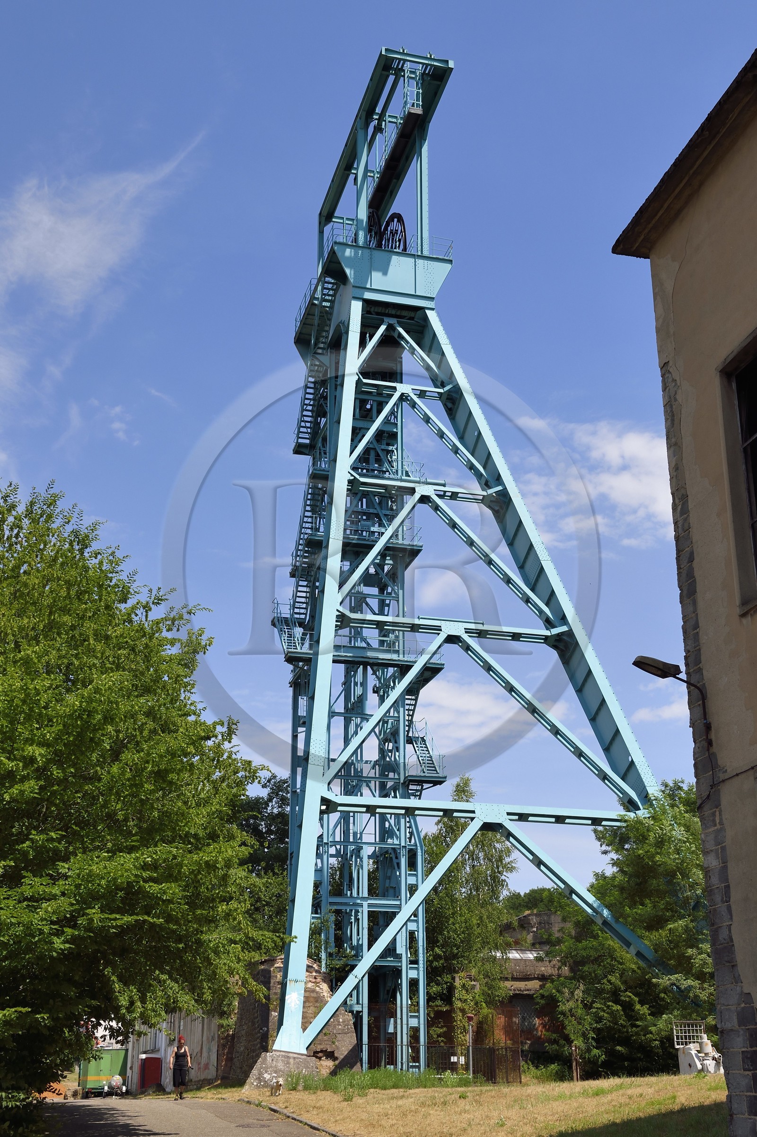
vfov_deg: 43.6
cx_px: 378
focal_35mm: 45
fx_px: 1421
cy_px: 568
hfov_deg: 29.8
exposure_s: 1/250
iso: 200
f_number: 13
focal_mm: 45
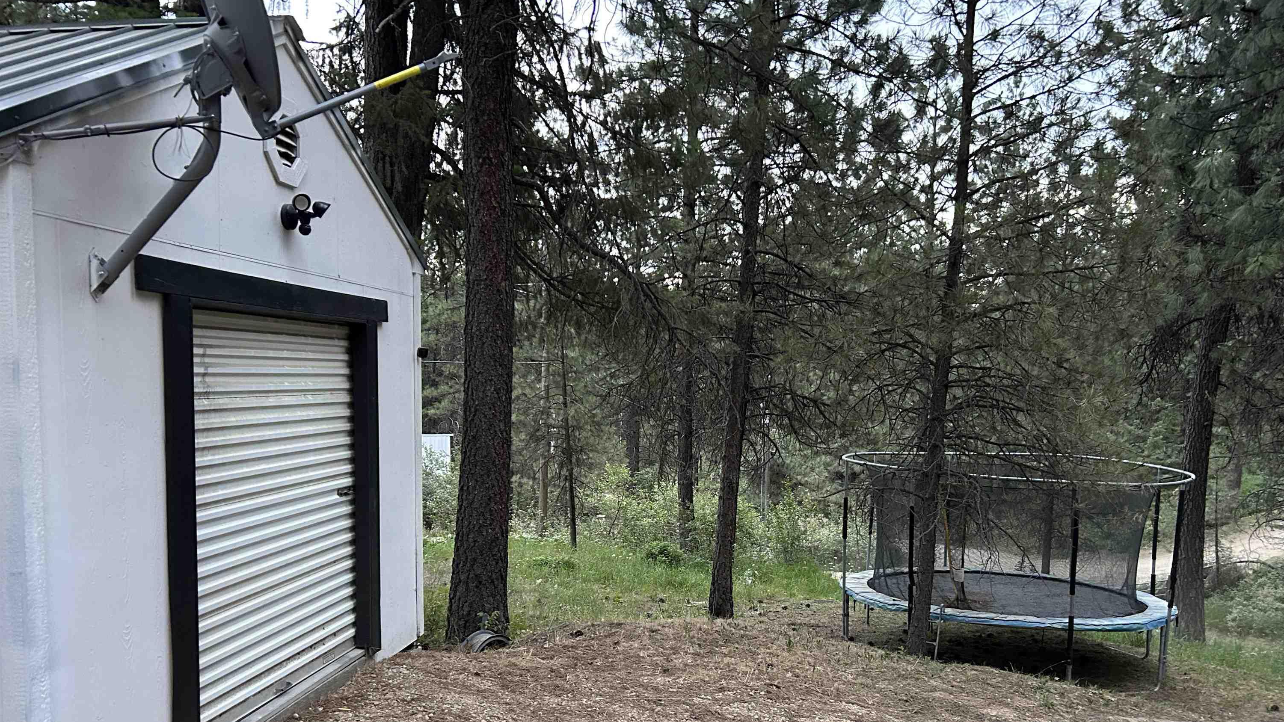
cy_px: 454
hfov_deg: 66.1
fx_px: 987
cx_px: 657
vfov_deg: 39.9
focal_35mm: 29
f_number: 1.5
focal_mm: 5.7
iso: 500
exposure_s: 1/55
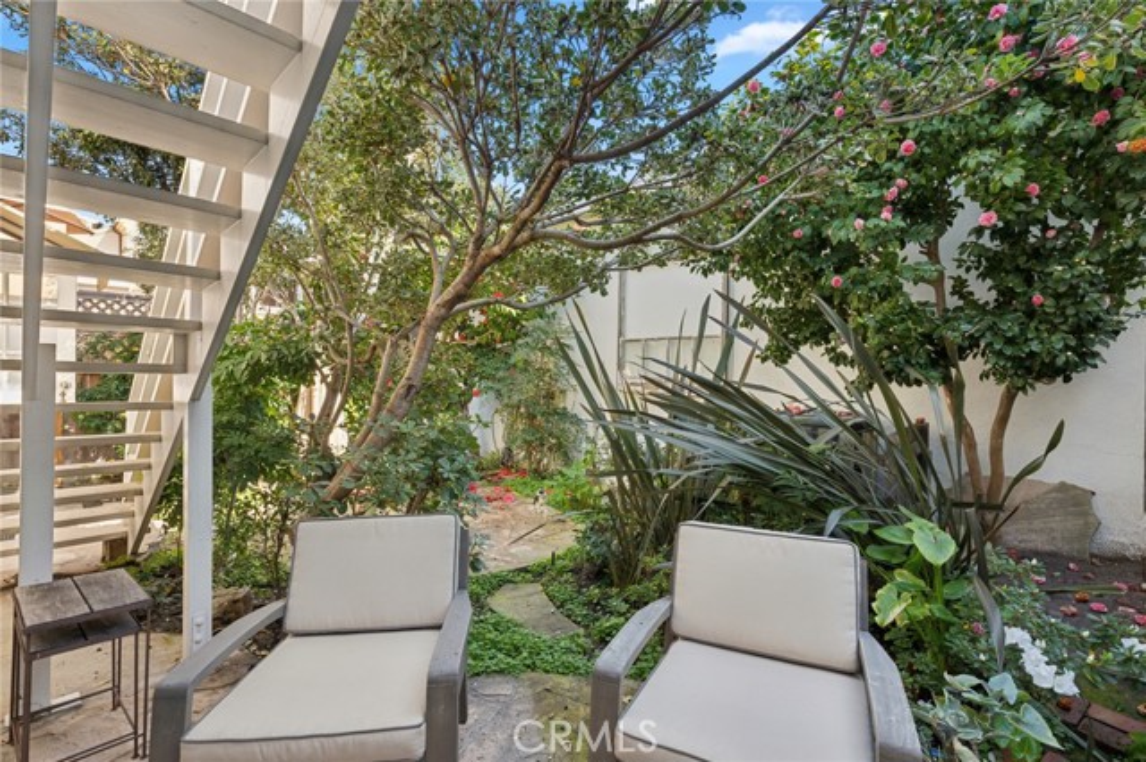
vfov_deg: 73.7
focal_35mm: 16
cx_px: 573
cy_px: 381
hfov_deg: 96.8
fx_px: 509
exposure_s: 1/30
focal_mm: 16
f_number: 9
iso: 200
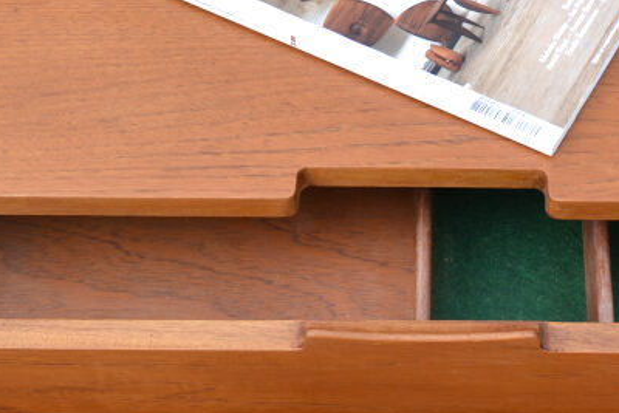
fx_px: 1103
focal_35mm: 64
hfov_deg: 31.1
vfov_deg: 20.4
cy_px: 438
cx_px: 416
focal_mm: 19
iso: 100
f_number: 5.6
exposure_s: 1/125
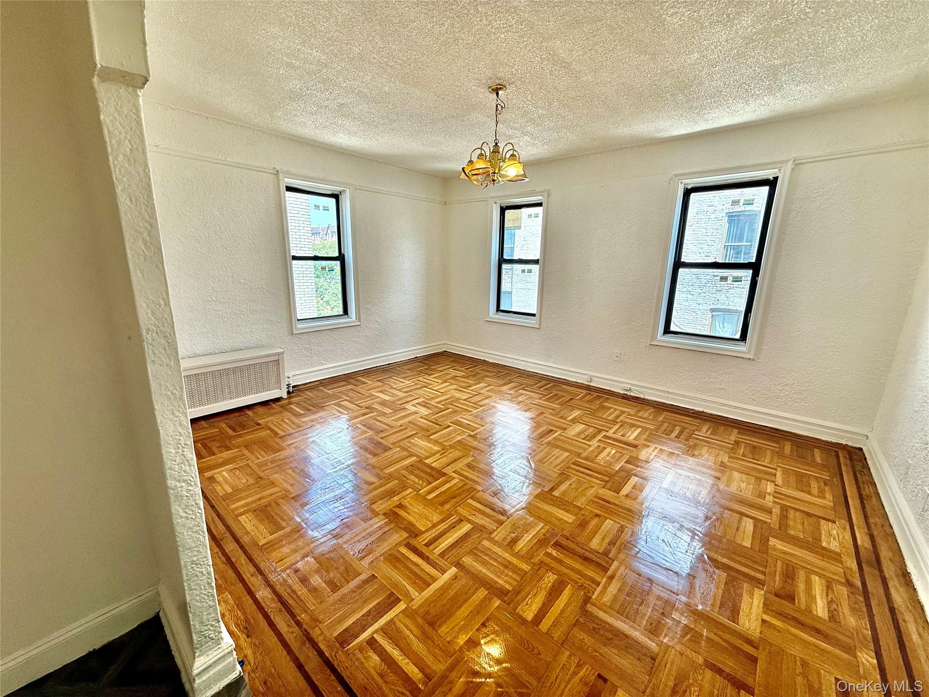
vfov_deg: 85.7
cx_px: 464
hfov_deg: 102.1
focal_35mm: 14
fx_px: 376
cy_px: 348
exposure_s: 1/124
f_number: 2.2
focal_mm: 2.22
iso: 64
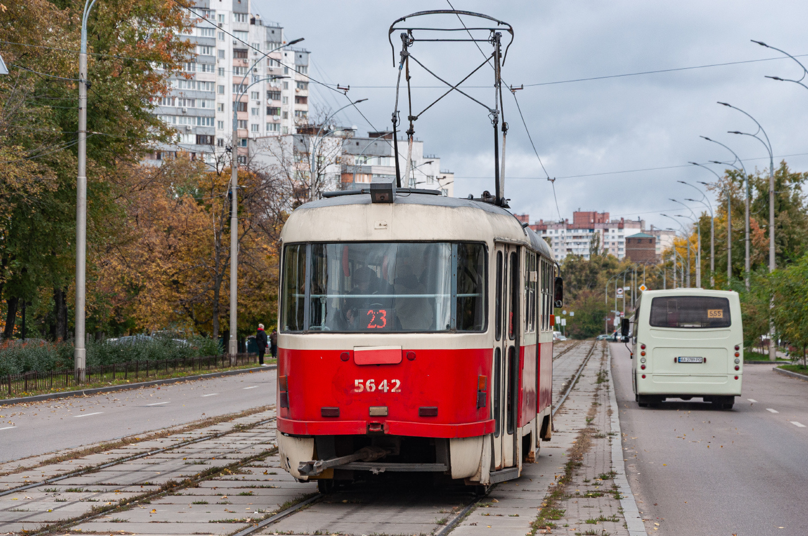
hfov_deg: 15.2
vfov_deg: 10.1
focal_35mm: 135
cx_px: 404
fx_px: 3026
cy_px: 268
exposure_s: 1/320
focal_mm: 90
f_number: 6.3
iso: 250
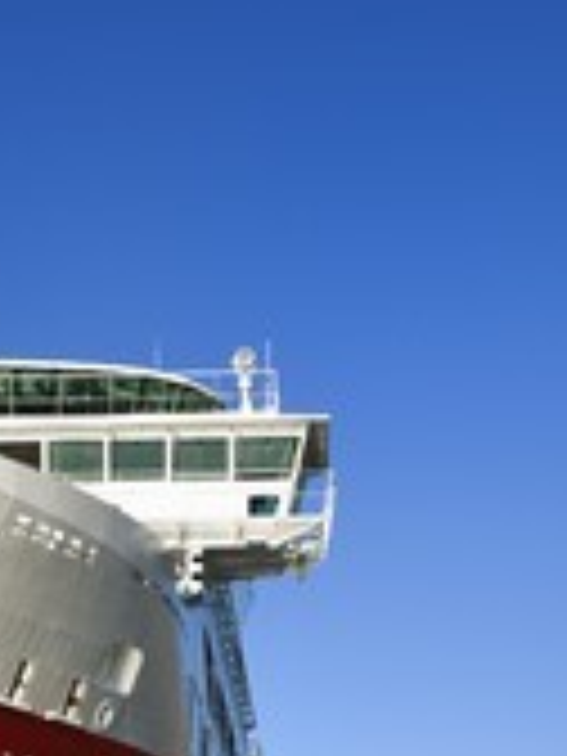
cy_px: 616
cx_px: -68
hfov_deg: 13.7
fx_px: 2315
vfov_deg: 18.4
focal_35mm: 106
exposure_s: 1/500
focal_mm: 44
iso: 200
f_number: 10
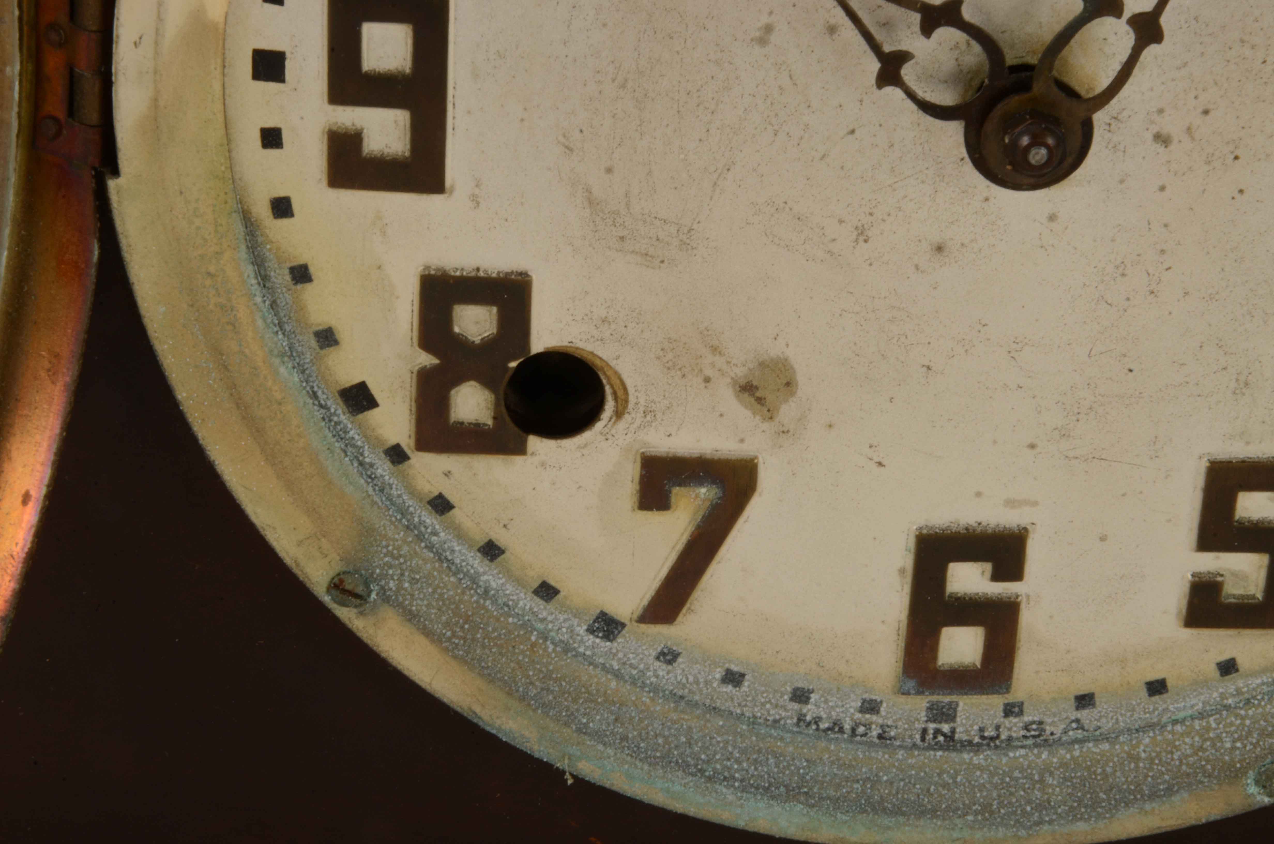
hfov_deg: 13.1
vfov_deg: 8.7
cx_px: 637
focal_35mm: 158
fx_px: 5562
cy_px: 422
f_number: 36
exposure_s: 1/125
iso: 250
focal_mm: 105
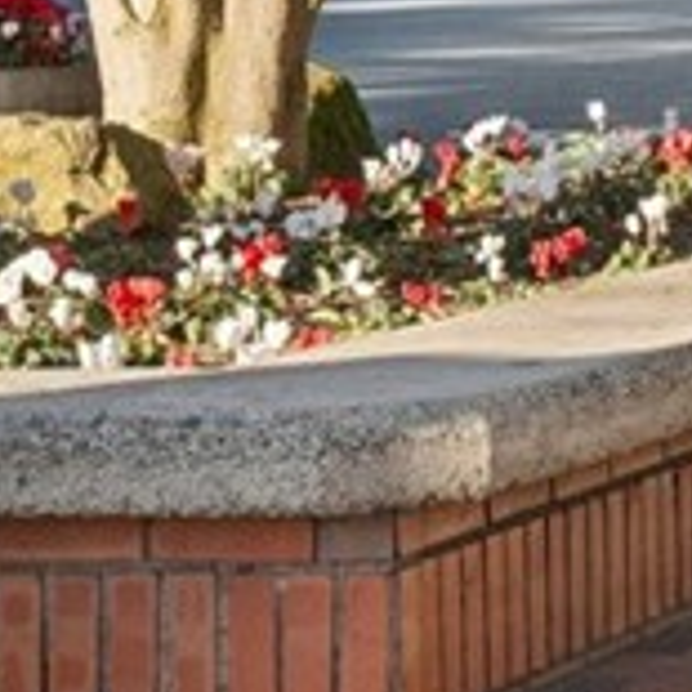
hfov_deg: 9.4
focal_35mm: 185
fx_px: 4184
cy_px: -326
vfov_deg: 9.2
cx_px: 621
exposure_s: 1/100
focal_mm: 33
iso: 100
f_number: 8
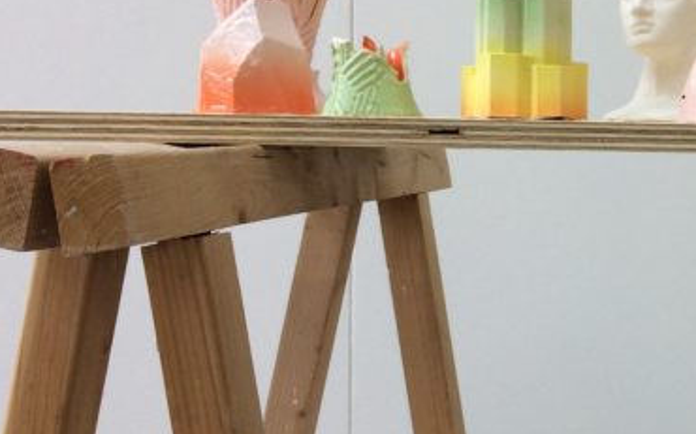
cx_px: 927
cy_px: 147
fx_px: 1764
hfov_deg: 20.3
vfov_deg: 14.0
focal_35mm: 93
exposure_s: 1/100
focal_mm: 4.15
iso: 50
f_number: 2.2
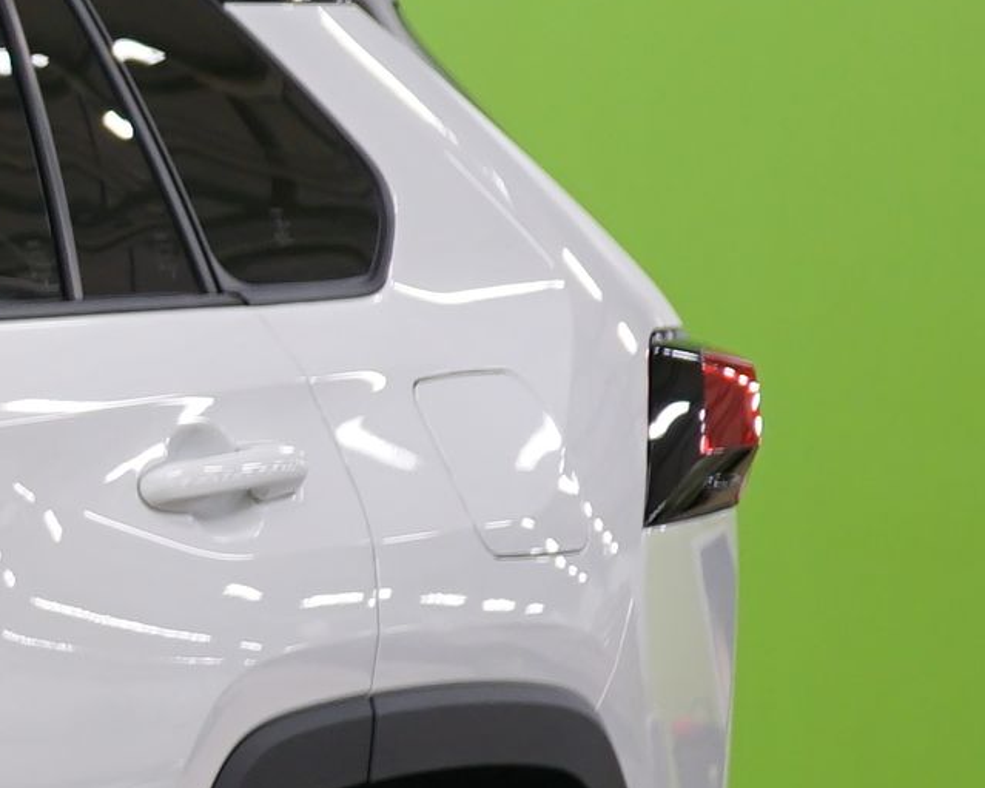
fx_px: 7753
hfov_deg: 6.7
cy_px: 450
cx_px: -1800
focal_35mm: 266
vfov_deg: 5.8
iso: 400
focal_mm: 46
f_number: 4.5
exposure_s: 1/13
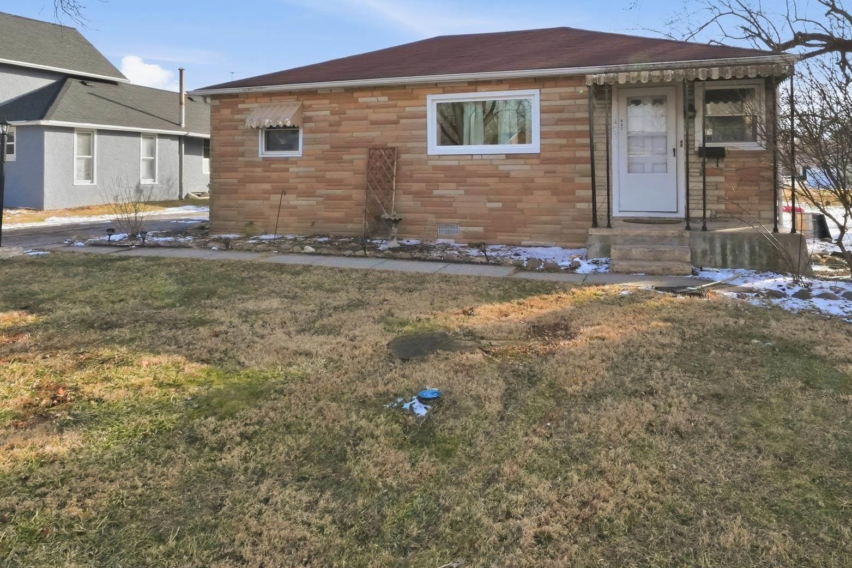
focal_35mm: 25
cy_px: 150
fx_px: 596
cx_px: 473
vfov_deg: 49.1
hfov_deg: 70.9
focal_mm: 10.5
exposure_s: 1/320
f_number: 16
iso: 640
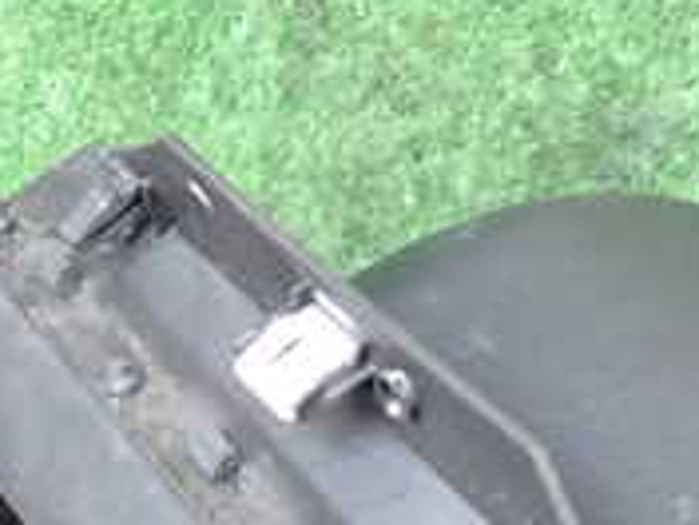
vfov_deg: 15.8
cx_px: 262
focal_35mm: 85
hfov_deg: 23.0
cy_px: 815
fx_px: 1716
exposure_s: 1/30
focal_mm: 4.5
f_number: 2
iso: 200
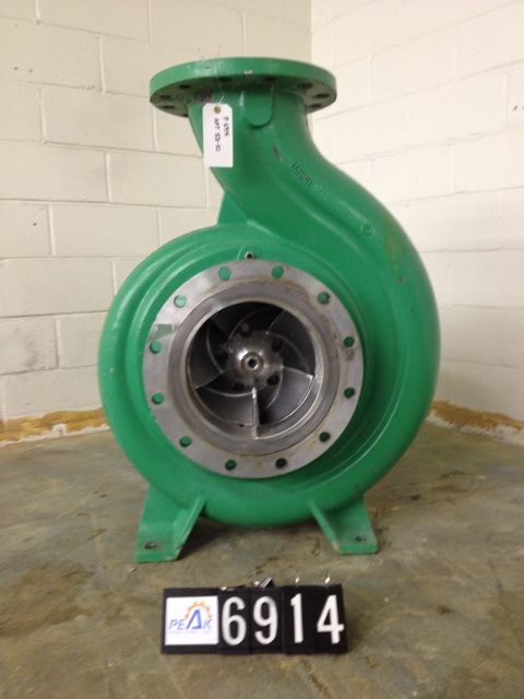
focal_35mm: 35
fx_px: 706
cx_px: 262
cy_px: 350
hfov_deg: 40.7
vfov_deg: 52.6
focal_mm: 4.28
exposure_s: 1/20
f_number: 2.4
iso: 125
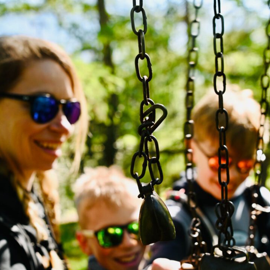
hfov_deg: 36.1
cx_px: 135
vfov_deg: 35.5
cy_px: 189
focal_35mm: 47
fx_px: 415
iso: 280
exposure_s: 1/250
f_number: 4
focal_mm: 24
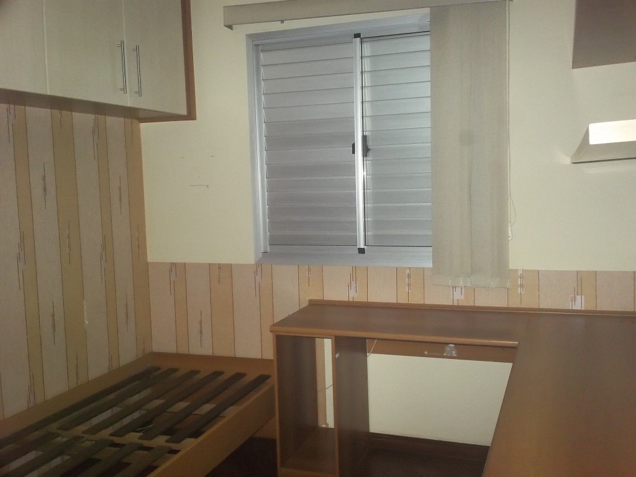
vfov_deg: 37.7
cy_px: 238
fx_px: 698
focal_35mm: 38
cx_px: 318
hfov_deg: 49.0
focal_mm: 6.3
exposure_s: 1/60
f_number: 4.5
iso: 360
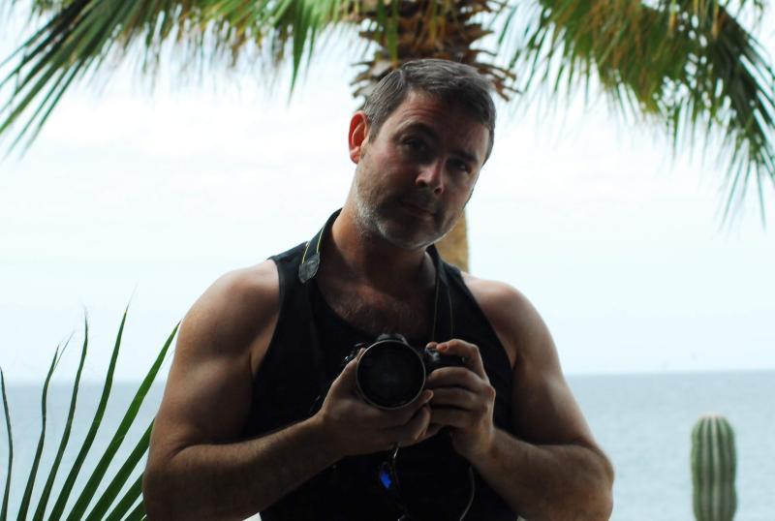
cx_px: 388
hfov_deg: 19.4
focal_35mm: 105
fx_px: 2266
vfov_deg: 13.1
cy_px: 260
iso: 500
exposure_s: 1/200
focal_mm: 70
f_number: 9
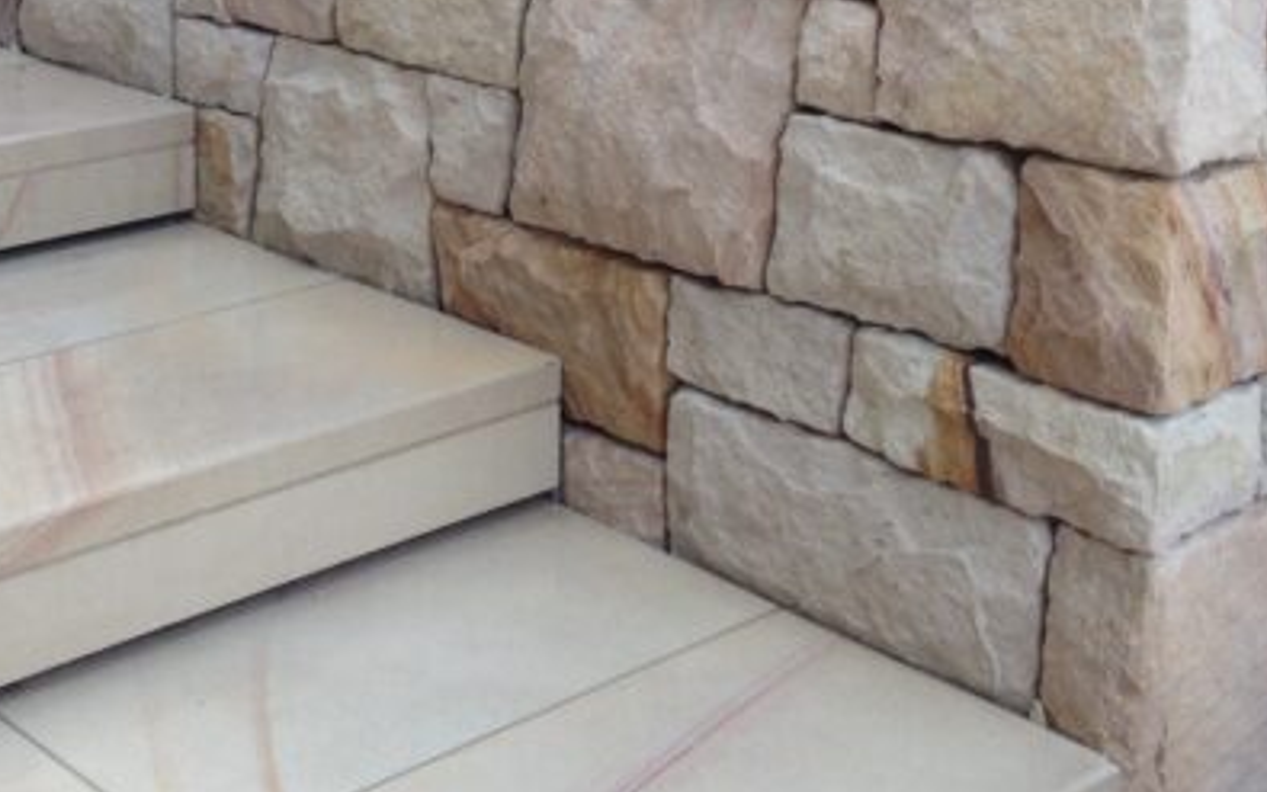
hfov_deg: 29.7
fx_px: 2348
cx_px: 308
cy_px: -22
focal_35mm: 68
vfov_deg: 18.6
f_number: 2.4
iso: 50
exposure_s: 1/233
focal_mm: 4.13
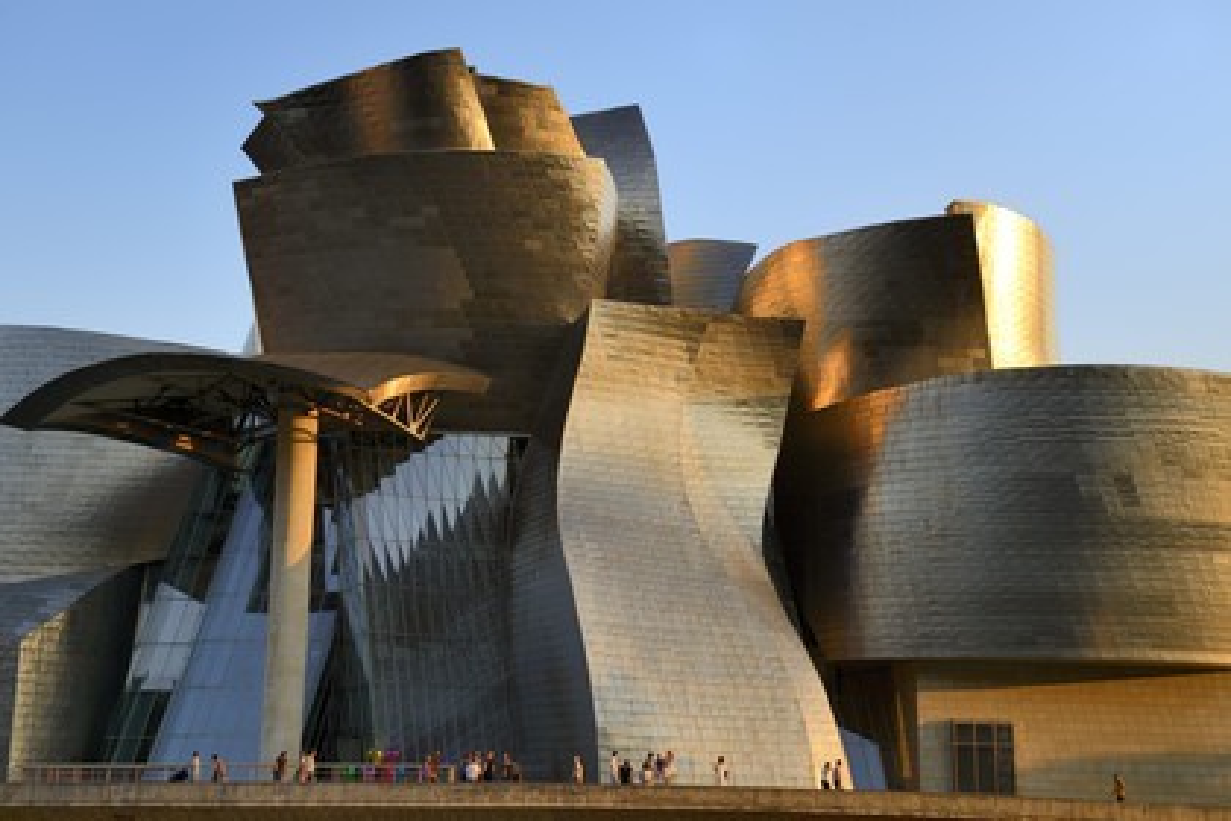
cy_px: 410
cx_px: 616
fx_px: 1778
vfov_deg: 26.0
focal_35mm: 52
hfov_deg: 38.2
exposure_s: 1/160
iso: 100
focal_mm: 52
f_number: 7.1
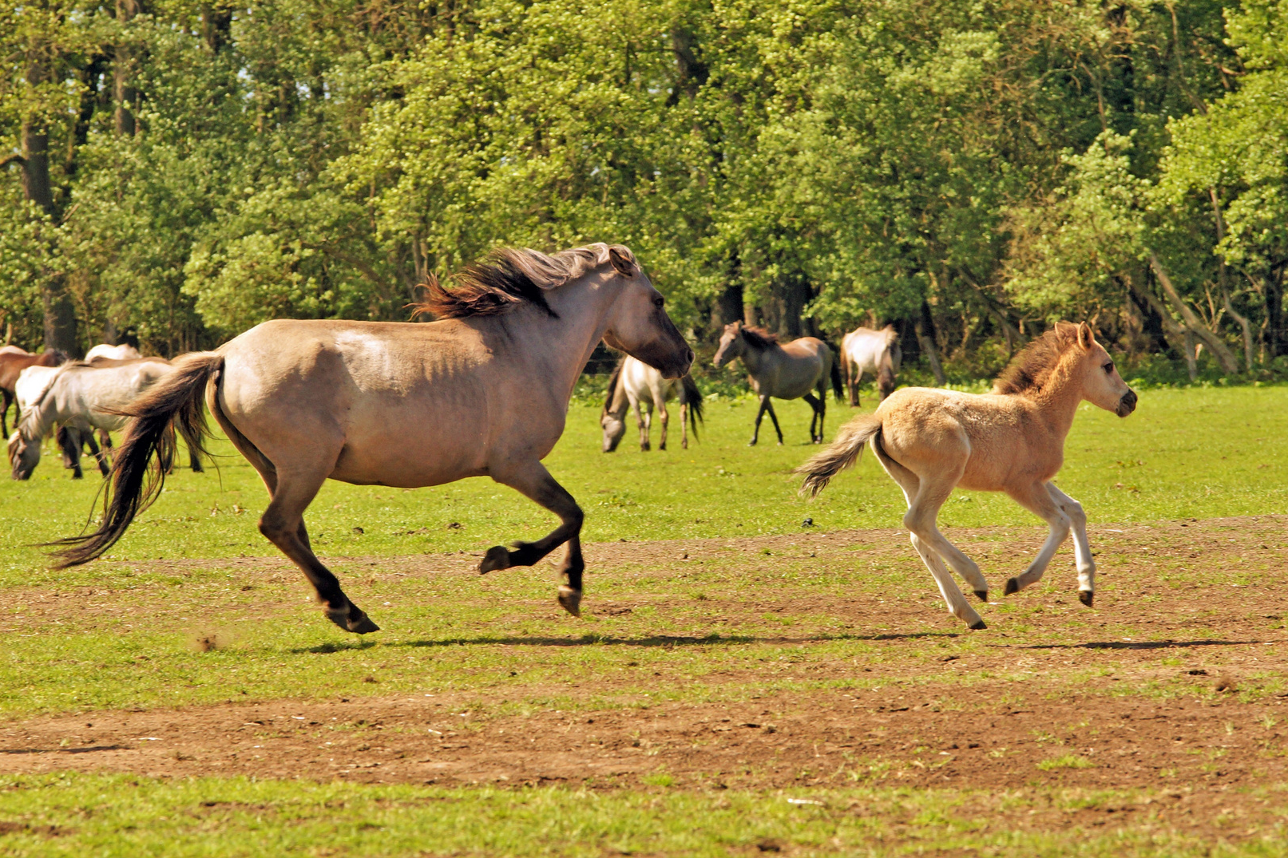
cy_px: 428
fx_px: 10803
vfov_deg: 4.6
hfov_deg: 6.8
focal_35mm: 302
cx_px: 646
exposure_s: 1/500
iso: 400
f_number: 9
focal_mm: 200
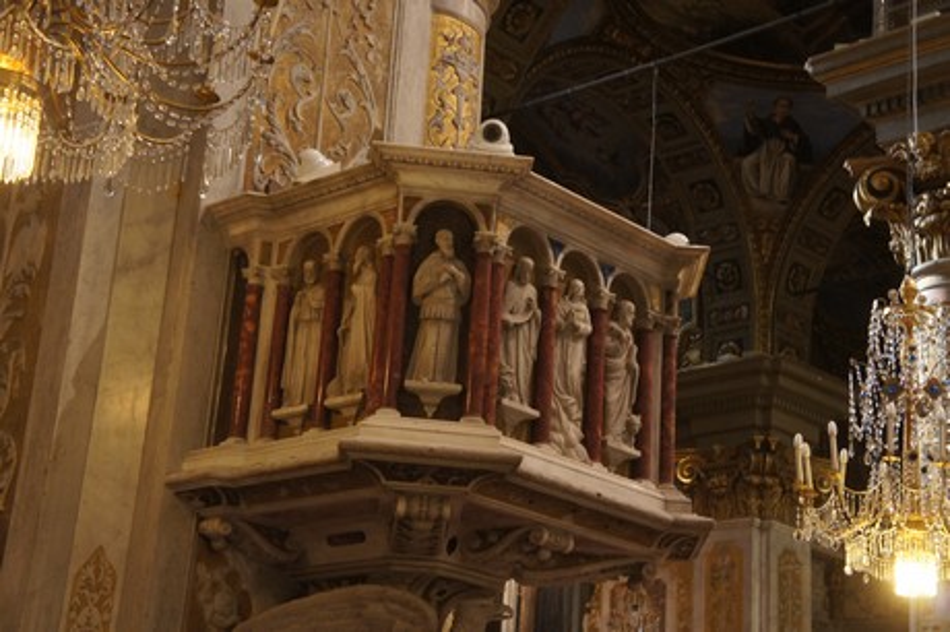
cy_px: 316
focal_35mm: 68
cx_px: 475
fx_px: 1780
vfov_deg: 20.1
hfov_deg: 29.9
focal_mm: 45
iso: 1600
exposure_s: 1/30
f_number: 5
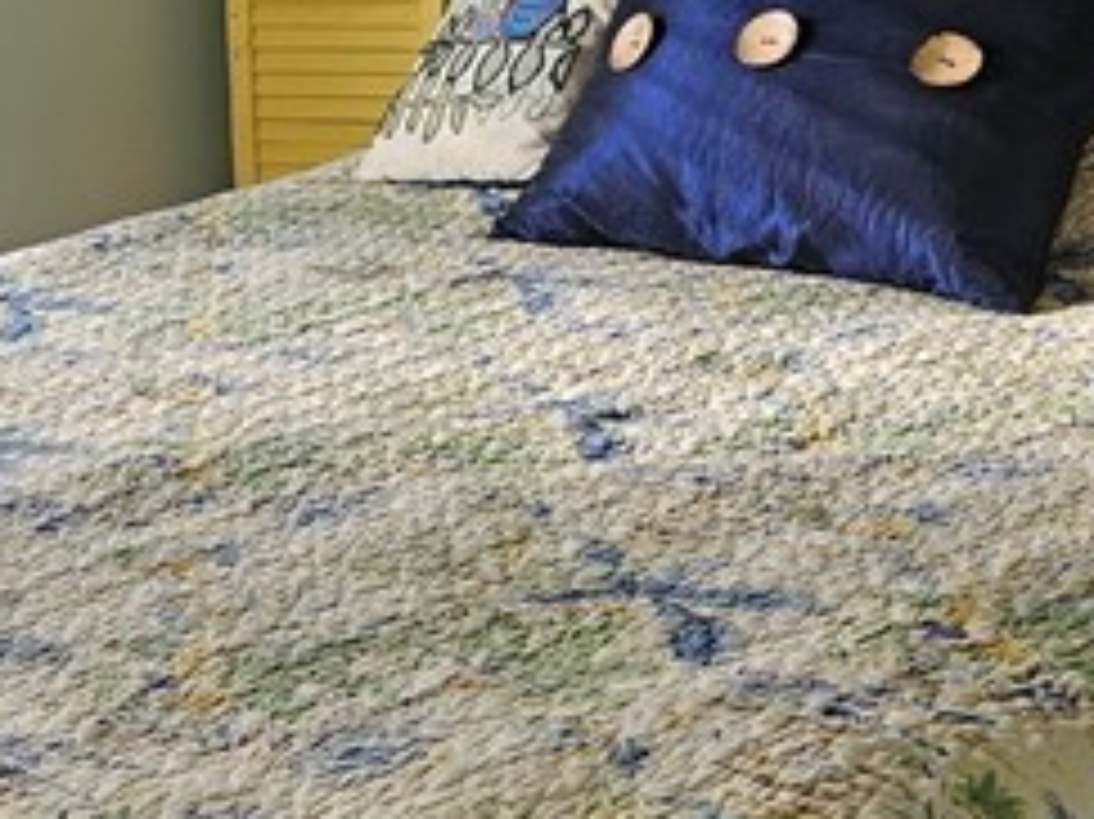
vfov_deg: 15.2
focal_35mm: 97
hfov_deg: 19.9
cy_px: 333
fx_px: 3064
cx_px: 117
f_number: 1.8
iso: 125
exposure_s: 1/180
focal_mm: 5.4
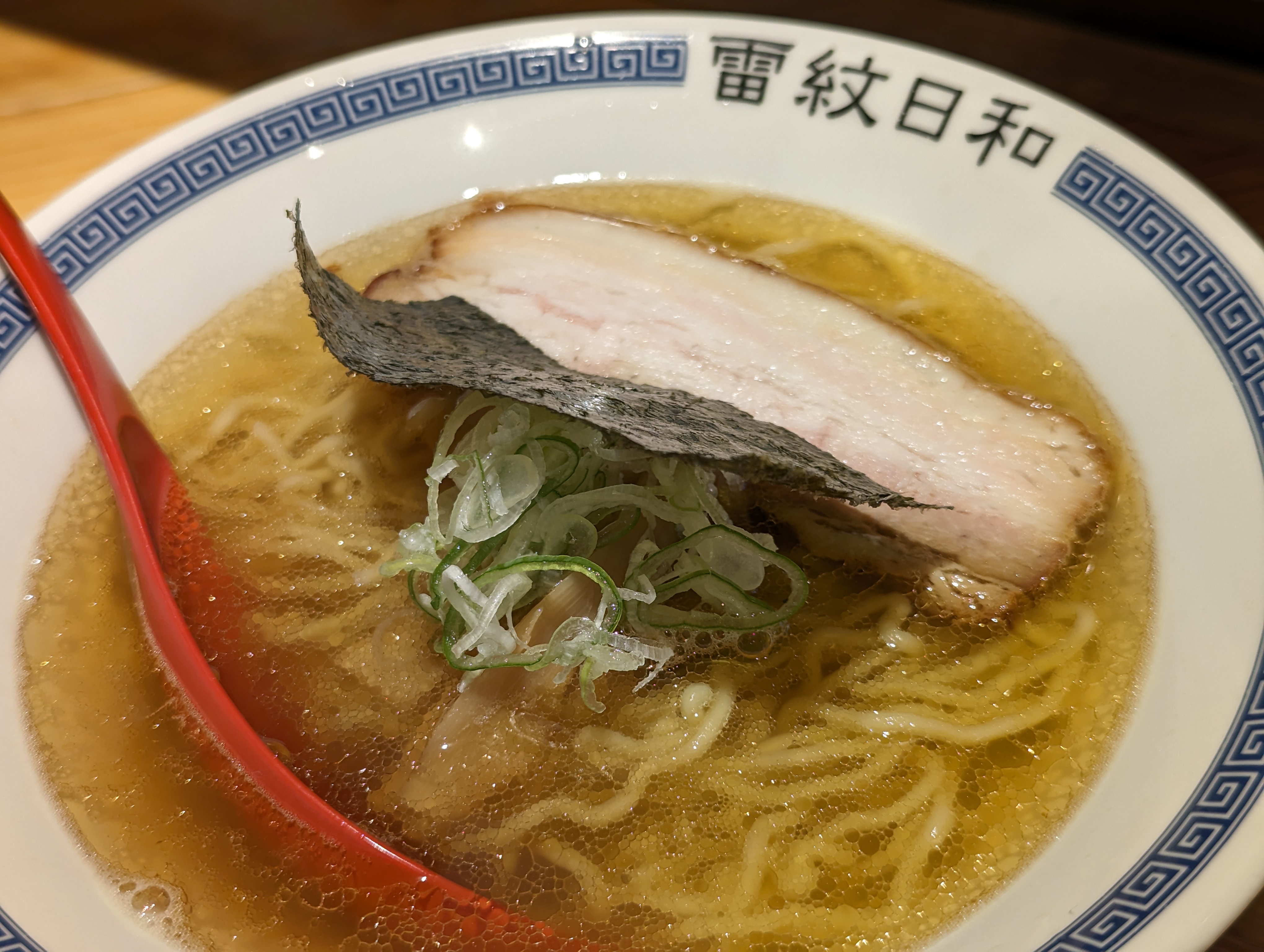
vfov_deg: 30.3
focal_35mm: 48
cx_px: 632
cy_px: 476
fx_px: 1755
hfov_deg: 39.6
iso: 66
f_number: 1.85
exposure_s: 1/60
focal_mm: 6.81
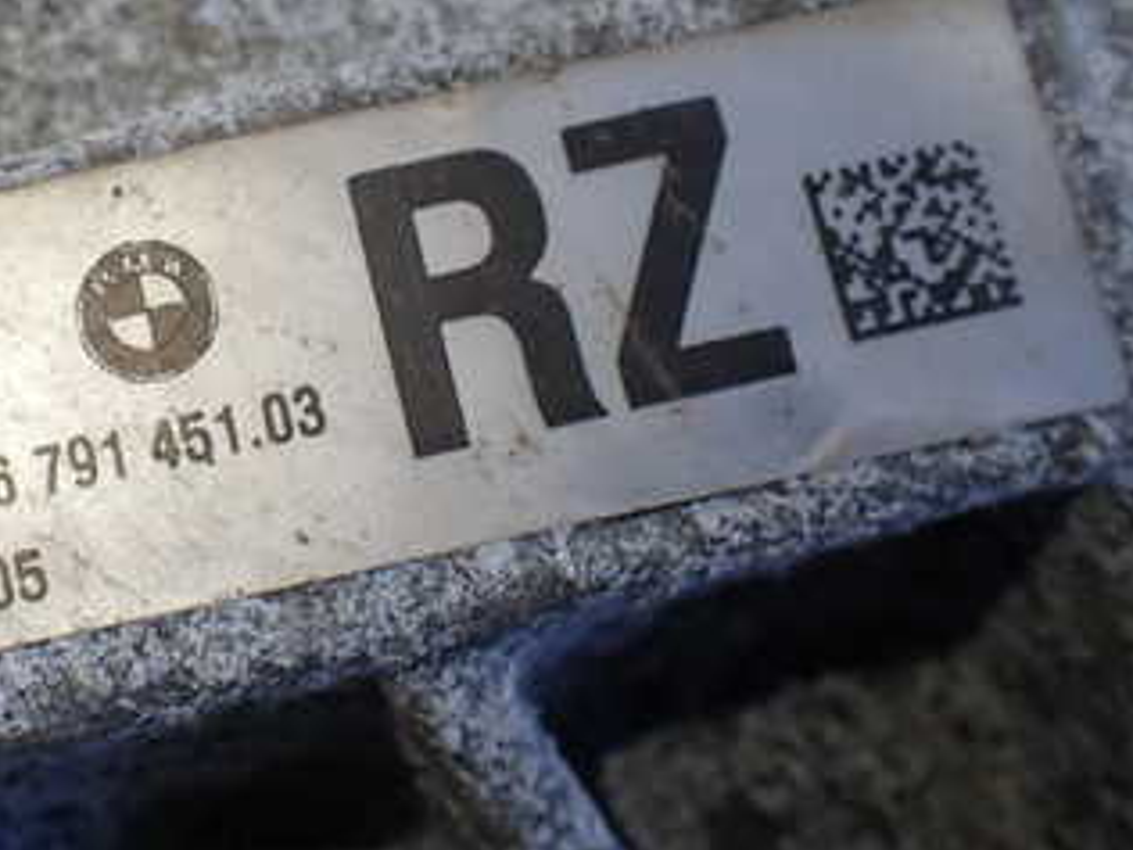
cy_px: 258
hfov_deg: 32.4
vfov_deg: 25.5
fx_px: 1866
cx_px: 151
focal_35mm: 57
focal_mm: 5.4
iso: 100
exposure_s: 1/200
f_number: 2.3
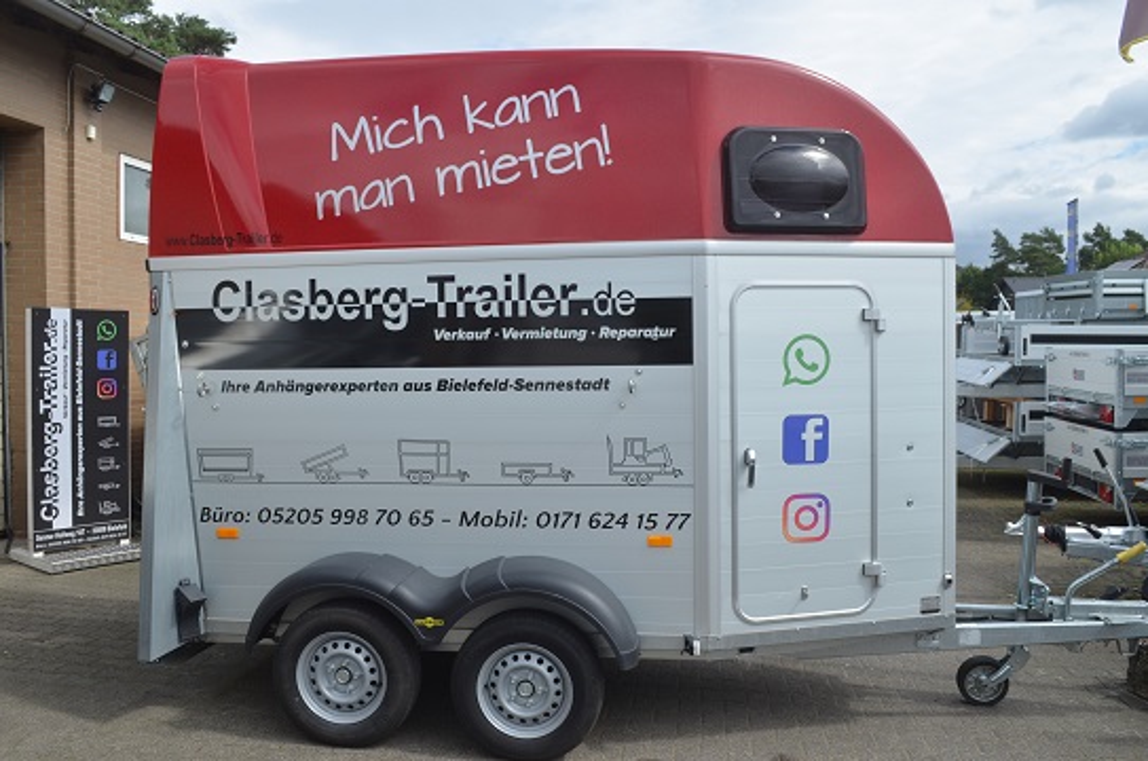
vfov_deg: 43.5
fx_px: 955
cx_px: 574
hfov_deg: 62.0
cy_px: 380
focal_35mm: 30
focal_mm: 20
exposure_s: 1/250
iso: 100
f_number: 8
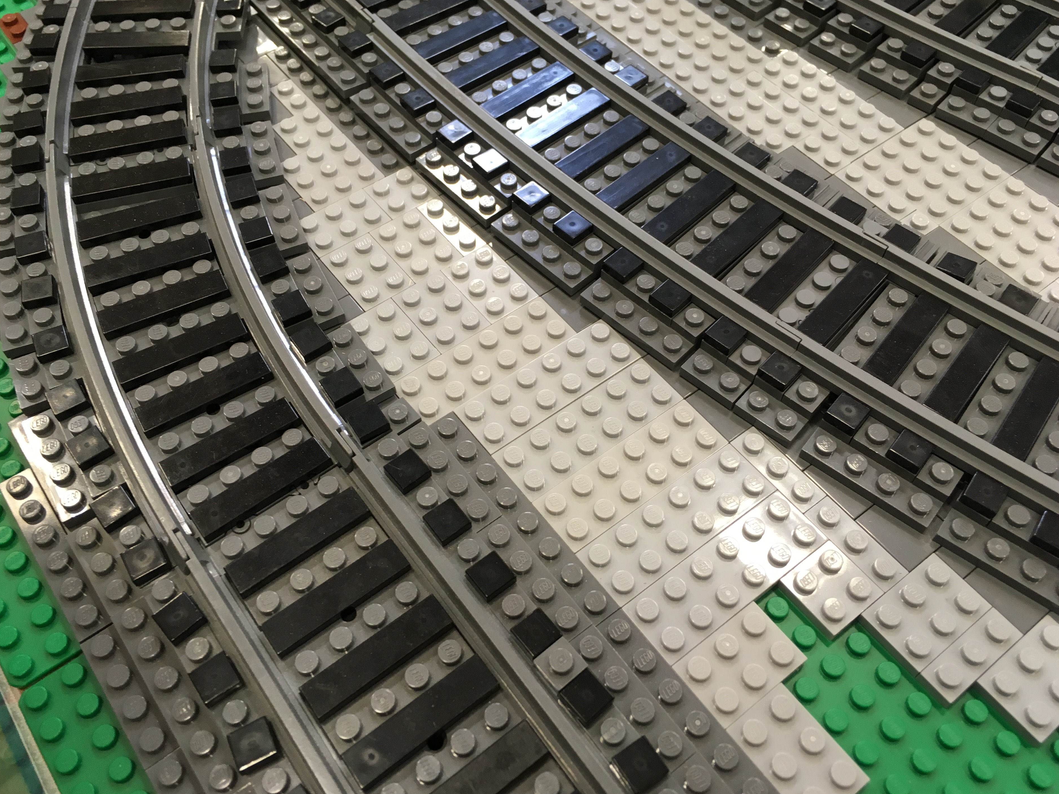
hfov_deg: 58.3
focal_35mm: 31
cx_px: 522
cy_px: 382
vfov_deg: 45.4
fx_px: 948
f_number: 2.2
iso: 64
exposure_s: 1/30
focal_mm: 4.15
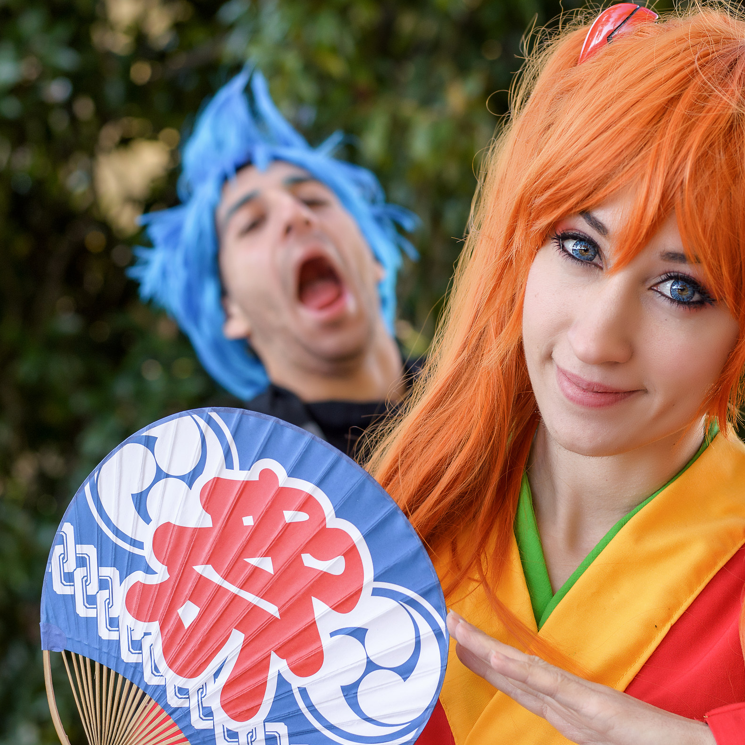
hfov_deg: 17.9
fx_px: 2362
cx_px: 503
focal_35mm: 97
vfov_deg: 17.9
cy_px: 372
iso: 160
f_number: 4
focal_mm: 50
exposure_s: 1/250
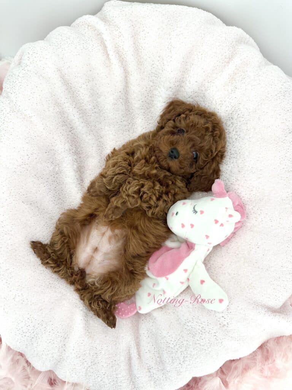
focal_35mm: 24
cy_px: 195
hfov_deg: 56.8
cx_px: 146
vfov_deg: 71.6
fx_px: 270
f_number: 1.78
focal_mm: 6.86
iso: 80
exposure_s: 1/2299
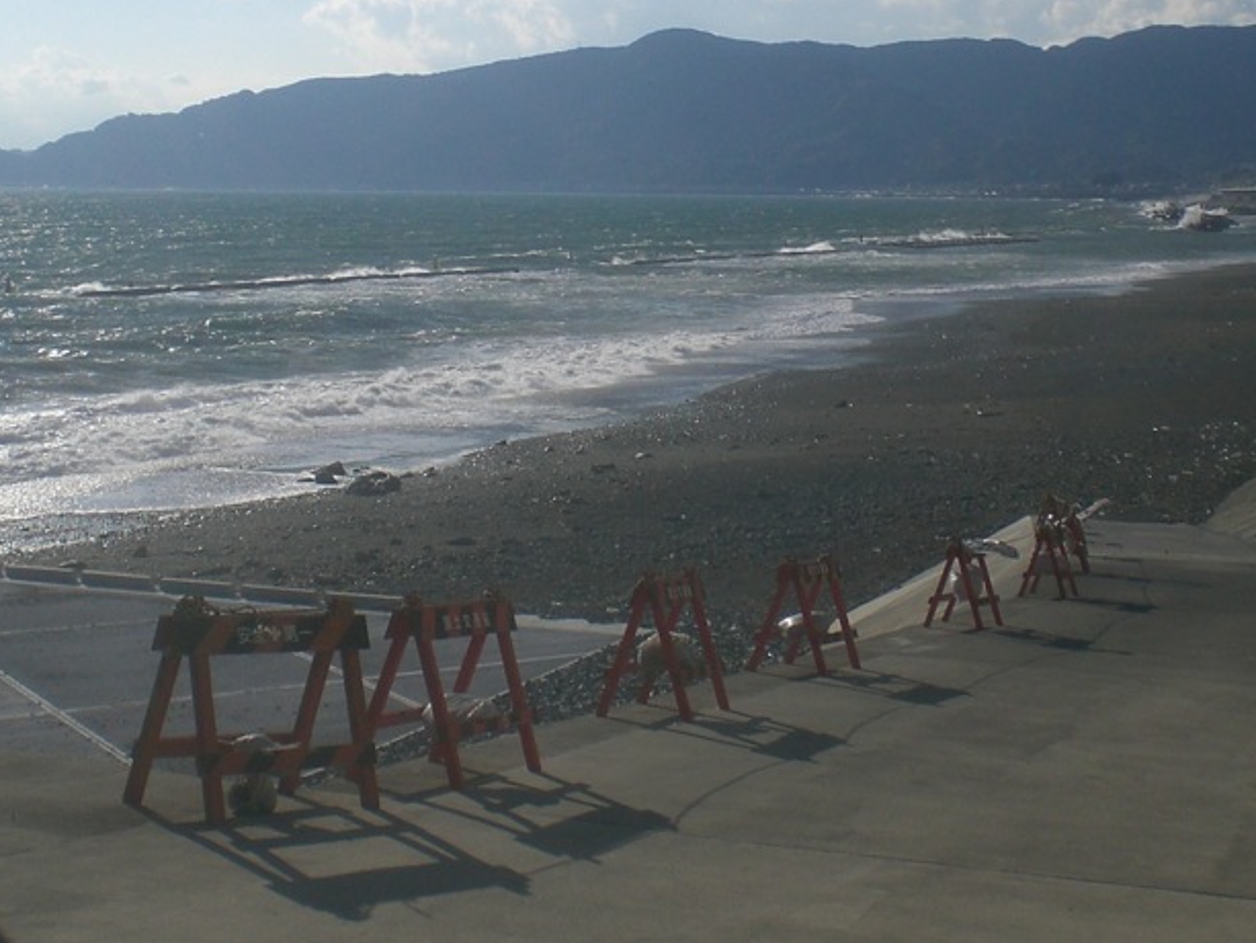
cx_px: 723
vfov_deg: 23.5
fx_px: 2250
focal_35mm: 62
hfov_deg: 31.1
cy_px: 297
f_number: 4.4
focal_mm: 6.3
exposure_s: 1/1600
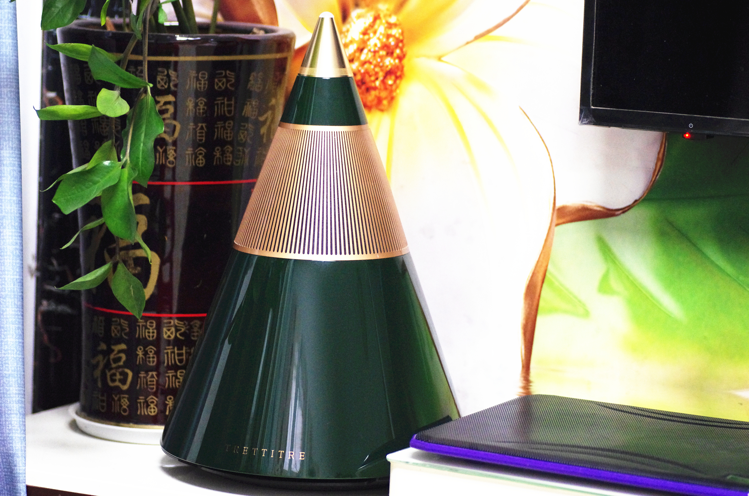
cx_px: 374
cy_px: 248
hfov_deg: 15.2
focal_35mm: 135
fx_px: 2802
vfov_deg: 10.1
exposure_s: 1/100
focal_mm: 90
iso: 3200
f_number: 2.8
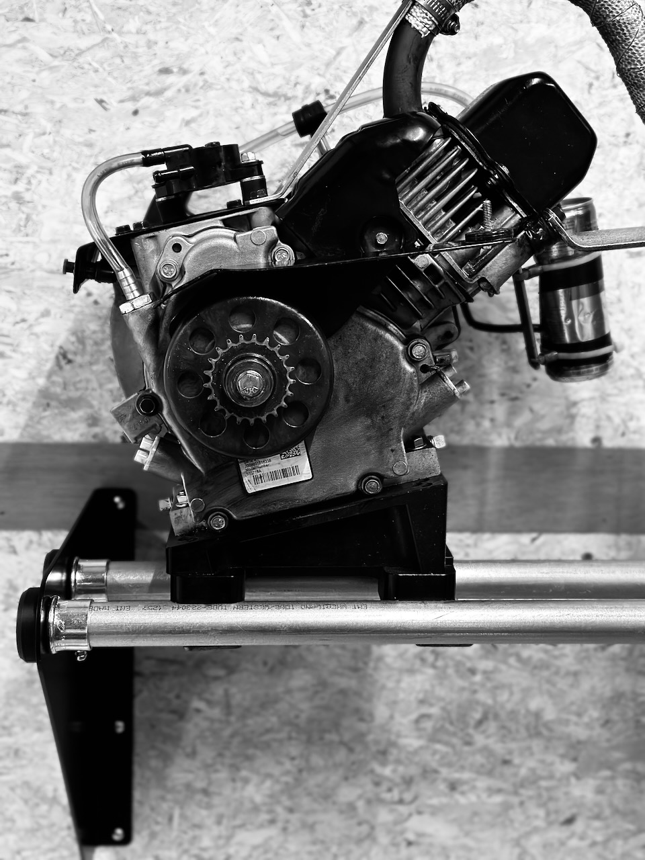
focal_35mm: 48
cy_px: 430
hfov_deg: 30.3
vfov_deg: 39.7
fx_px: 1193
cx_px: 322
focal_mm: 6.86
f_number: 1.78
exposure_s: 1/40
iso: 500
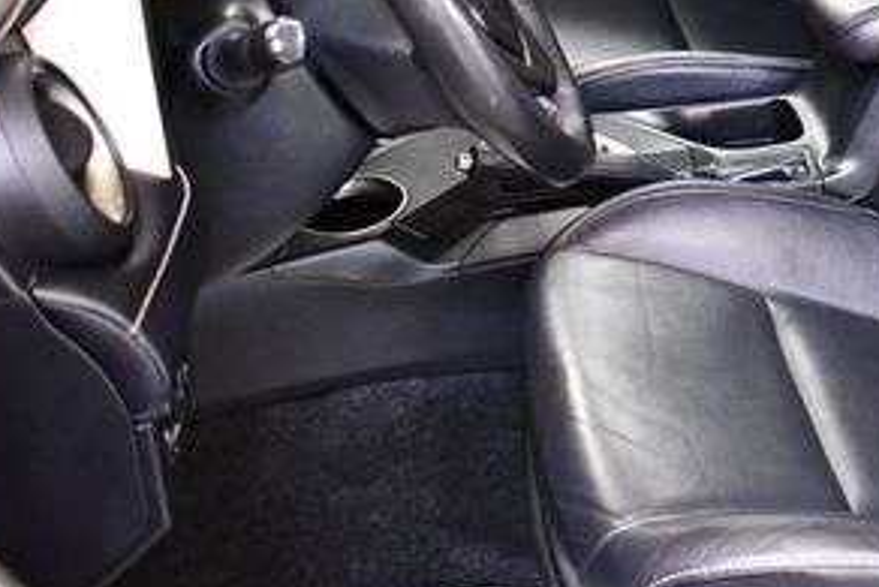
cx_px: 873
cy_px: 12
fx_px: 1930
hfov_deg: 24.5
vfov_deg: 16.9
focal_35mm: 79
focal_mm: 18
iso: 3200
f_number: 3.5
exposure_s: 1/125
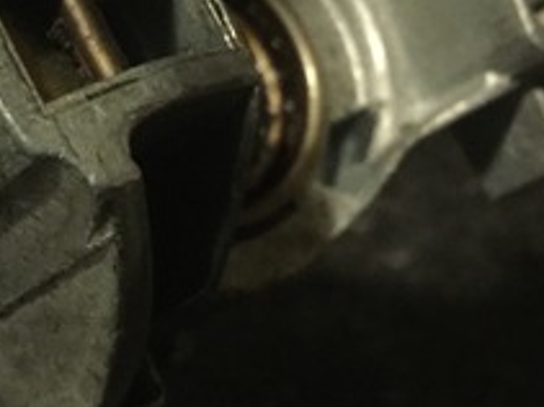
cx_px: 85
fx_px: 1382
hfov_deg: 21.9
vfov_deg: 16.6
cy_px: 348
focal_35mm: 88
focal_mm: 4.15
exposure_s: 1/17
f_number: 2.2
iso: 640
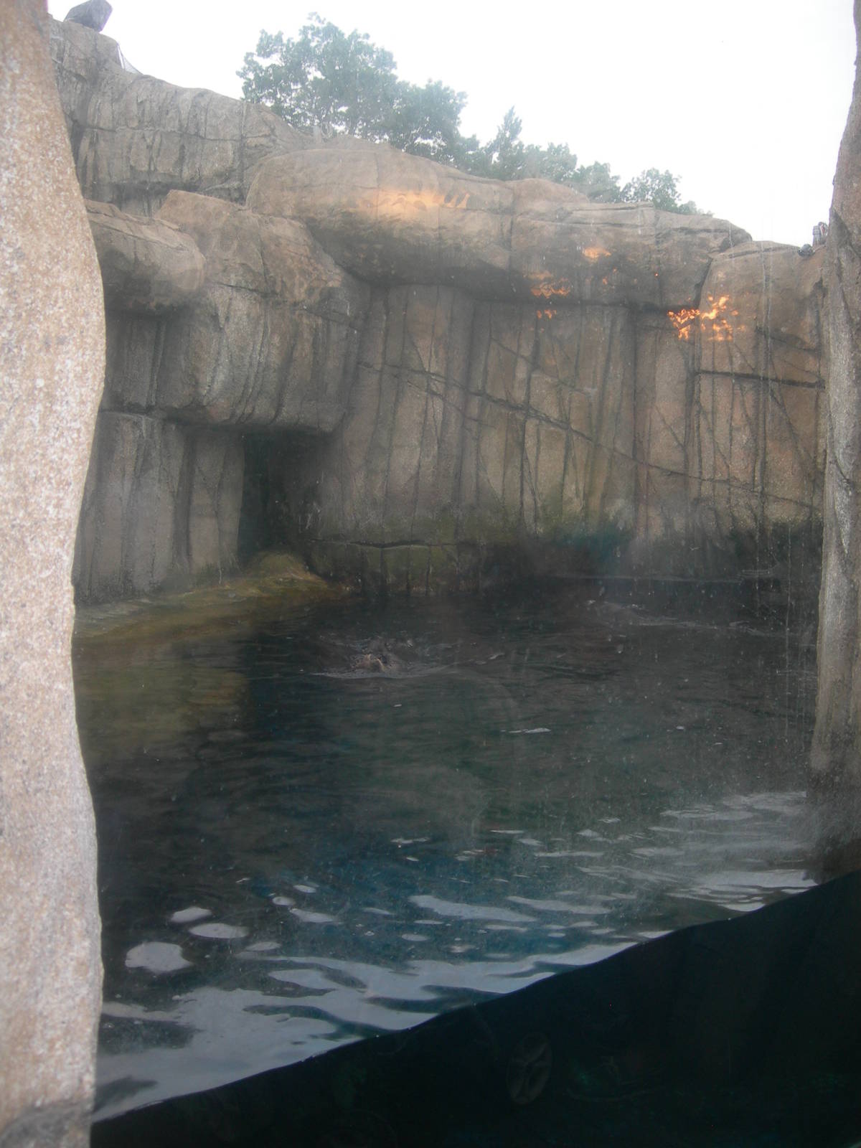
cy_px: 574
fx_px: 1260
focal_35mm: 38
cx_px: 430
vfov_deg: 49.0
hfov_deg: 37.7
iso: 53
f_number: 2.8
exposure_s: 1/30
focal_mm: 7.8
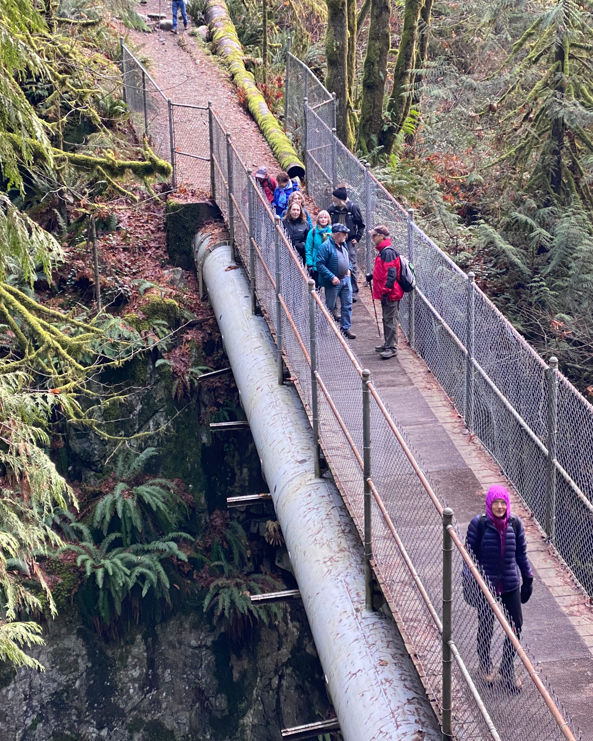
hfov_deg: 24.2
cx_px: 321
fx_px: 1382
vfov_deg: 30.0
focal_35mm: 63
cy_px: 314
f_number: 2
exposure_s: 1/119
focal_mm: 6
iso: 160
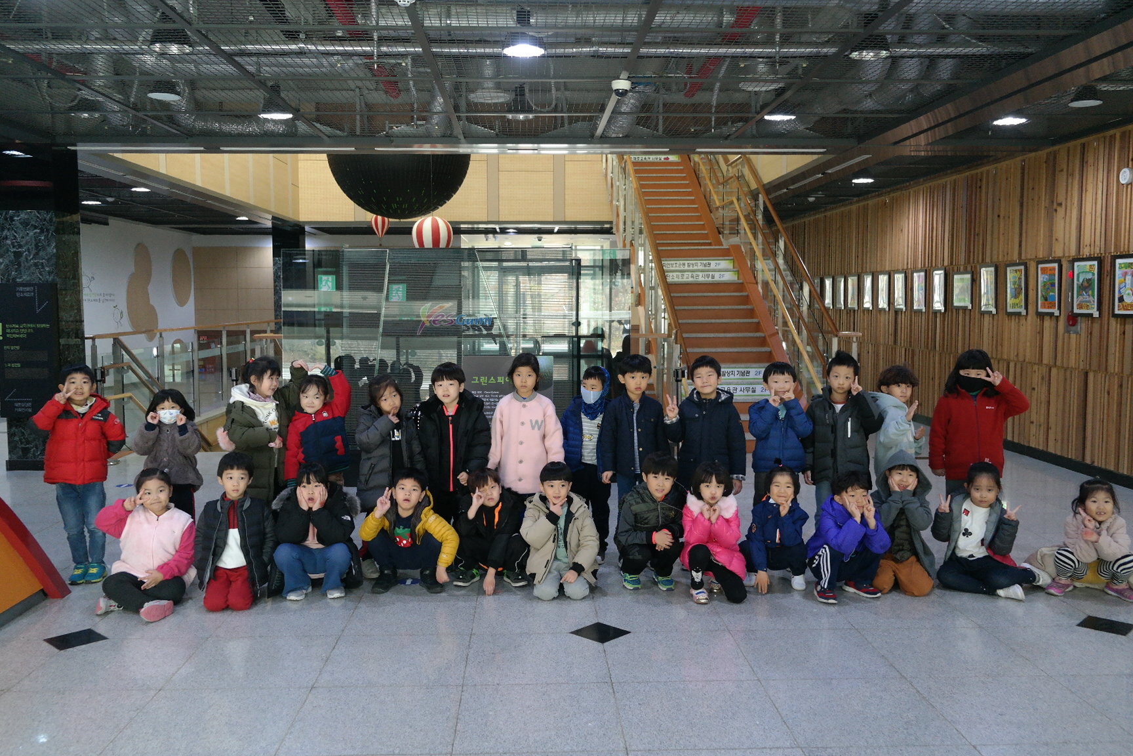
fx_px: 944
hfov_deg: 61.9
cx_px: 566
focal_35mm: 30
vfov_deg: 43.6
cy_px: 378
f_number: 3.5
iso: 800
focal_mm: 20
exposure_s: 1/40
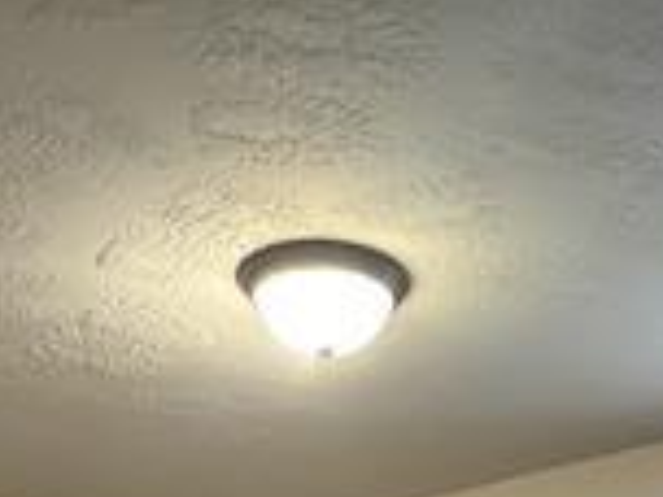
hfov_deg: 32.7
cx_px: 375
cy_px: 1042
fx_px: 1130
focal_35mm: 59
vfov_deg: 16.9
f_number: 2.2
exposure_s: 1/60
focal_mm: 2.22
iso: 640
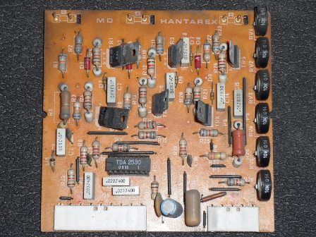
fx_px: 1068
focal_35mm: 117
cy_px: 118
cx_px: 158
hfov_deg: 16.8
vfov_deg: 12.7
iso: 240
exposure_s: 1/60
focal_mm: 20.9
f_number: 15
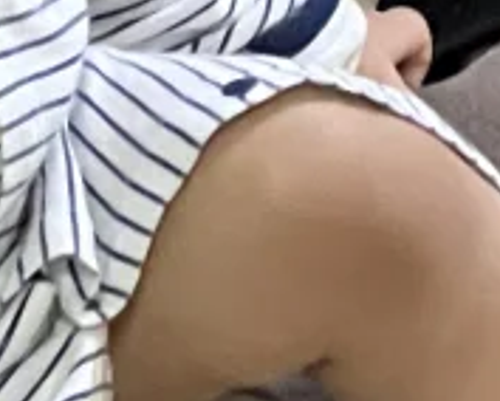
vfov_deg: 2.5
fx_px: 9052
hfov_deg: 3.2
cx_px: 153
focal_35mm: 611
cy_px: -861
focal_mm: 9
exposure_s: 1/60
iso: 640
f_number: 2.8
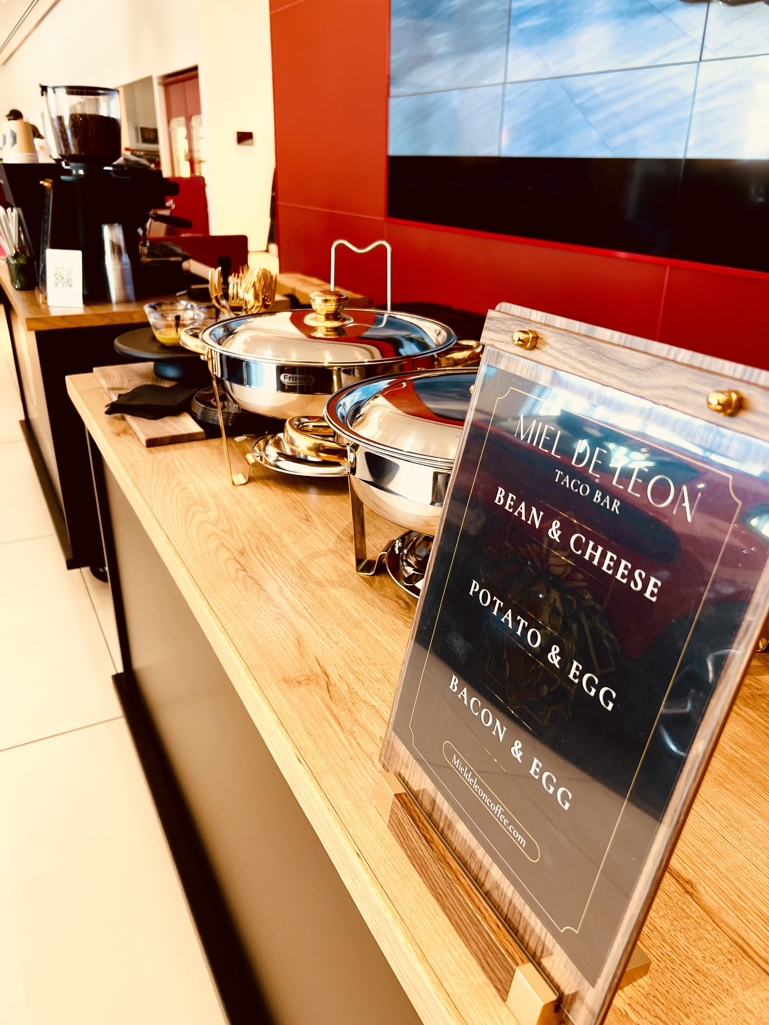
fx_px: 770
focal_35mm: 26
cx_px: 384
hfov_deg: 53.1
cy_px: 512
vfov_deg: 67.3
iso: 80
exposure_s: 1/60
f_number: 1.5
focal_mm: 5.7
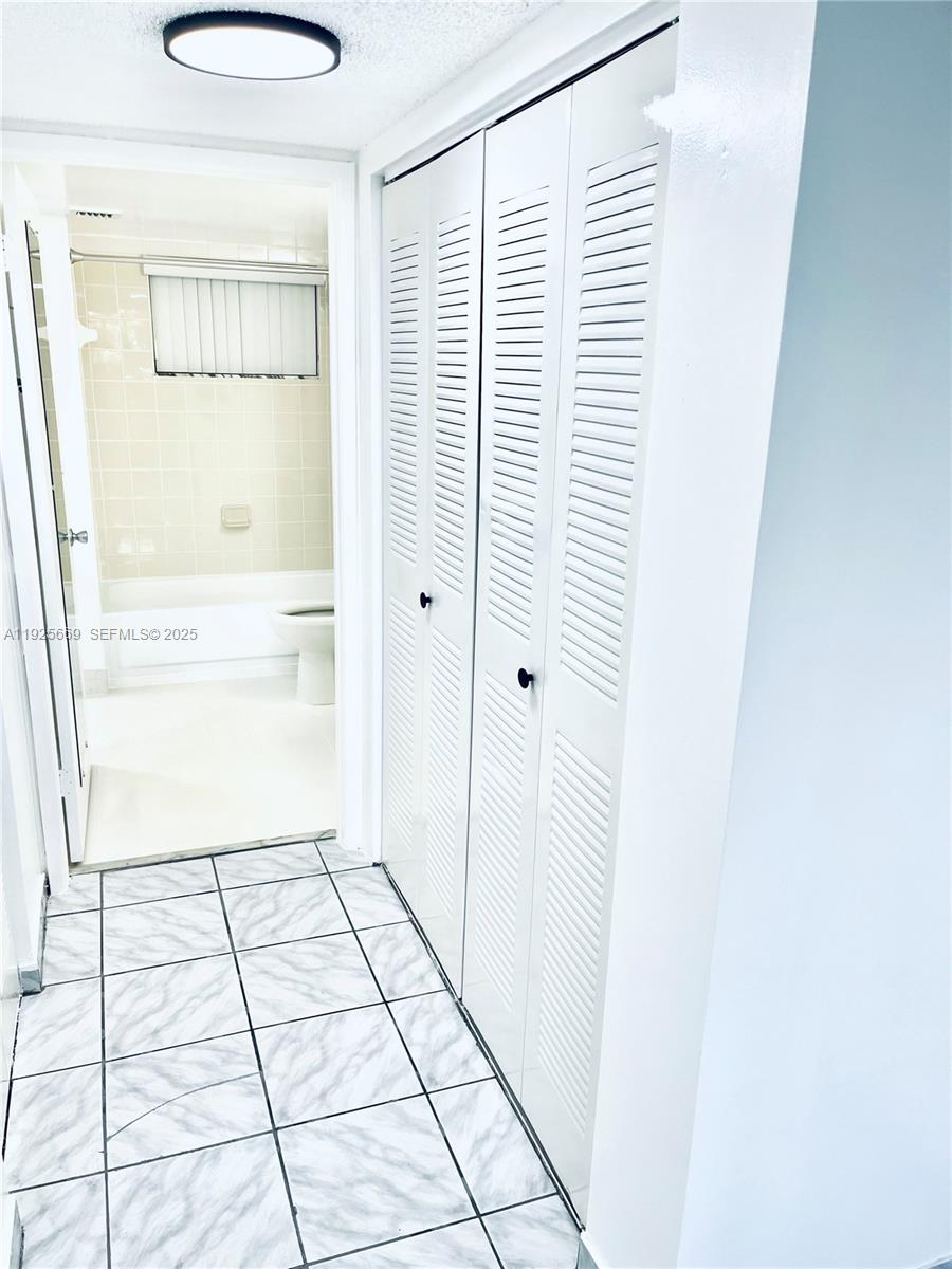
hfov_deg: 53.1
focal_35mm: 26
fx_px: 953
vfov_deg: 67.3
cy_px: 634
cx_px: 476
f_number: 1.6
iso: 40
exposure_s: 1/120
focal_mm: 5.1
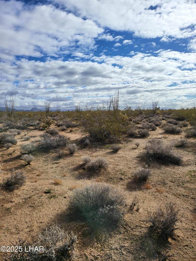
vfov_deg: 71.6
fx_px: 181
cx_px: 98
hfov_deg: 56.8
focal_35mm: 24
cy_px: 130
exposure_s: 1/6101
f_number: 1.8
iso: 40
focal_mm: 5
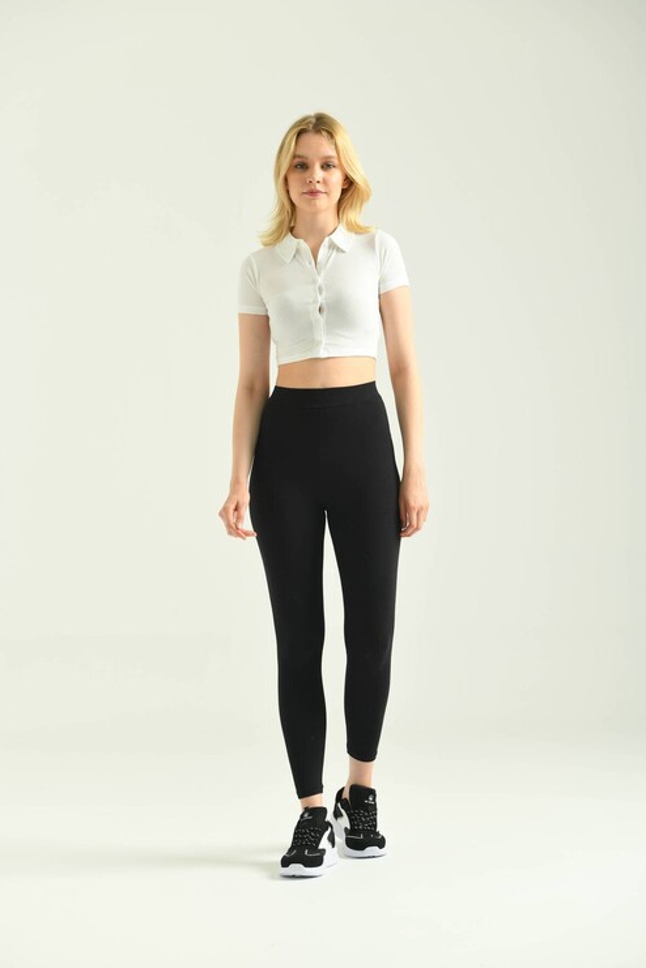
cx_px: 324
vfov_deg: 23.6
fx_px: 2315
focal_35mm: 86
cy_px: 489
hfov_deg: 15.9
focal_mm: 85
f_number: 5.6
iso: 125
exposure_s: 1/160
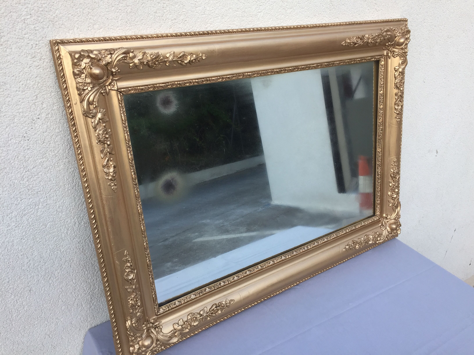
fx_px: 397
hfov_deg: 61.7
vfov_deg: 48.2
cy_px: 178
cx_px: 237
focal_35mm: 29
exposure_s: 1/271
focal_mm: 4.15
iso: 32
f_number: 2.2
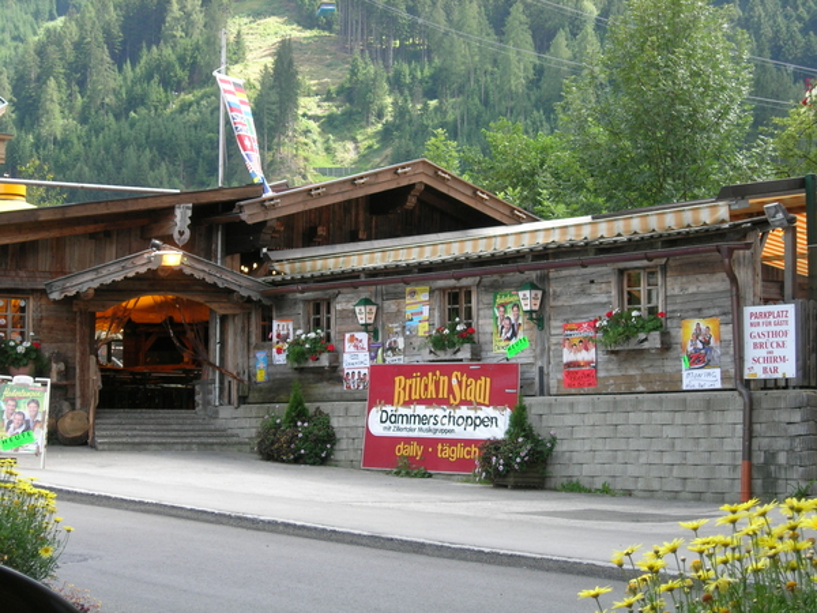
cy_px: 306
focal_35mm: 82
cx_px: 408
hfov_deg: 23.8
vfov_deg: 18.0
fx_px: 1935
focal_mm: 17
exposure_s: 1/116
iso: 64
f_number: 4
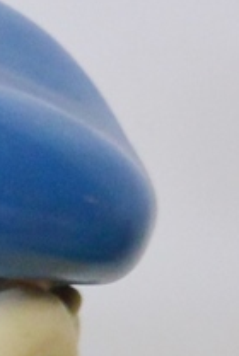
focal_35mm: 191
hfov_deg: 7.1
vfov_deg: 10.5
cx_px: -119
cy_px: 460
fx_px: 1896
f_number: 4.2
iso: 1250
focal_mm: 15.1
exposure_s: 1/30
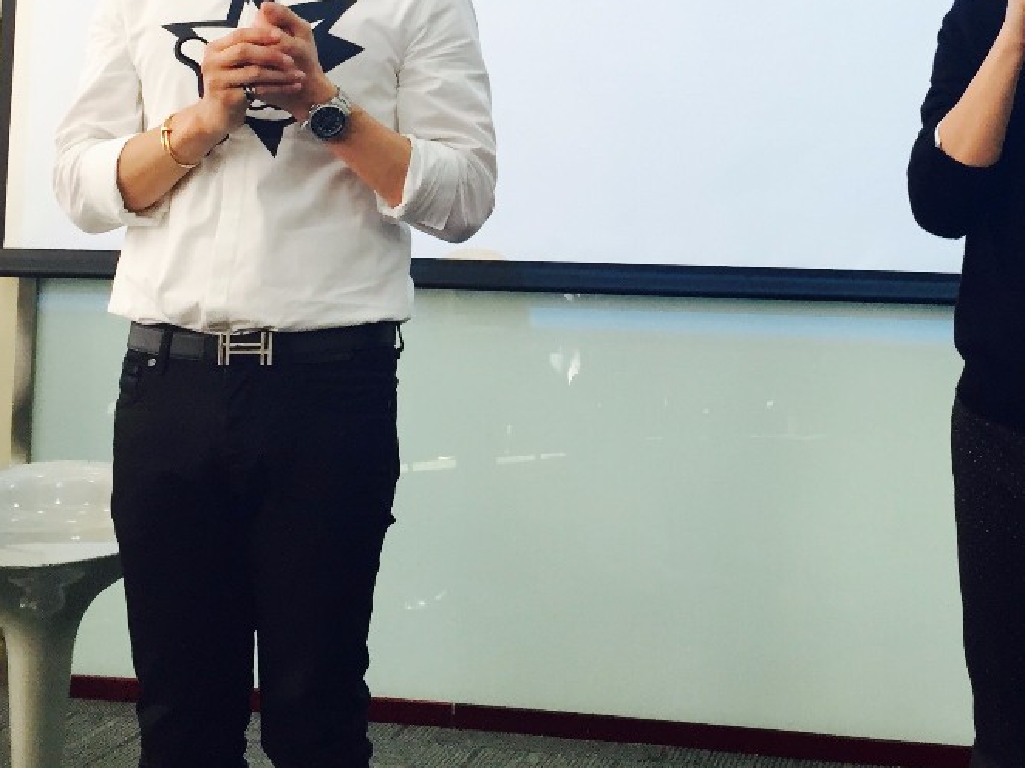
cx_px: 640
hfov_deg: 34.2
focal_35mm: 56
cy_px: 102
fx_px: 1658
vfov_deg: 25.4
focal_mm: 4.15
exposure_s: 1/33
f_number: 2.2
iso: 32
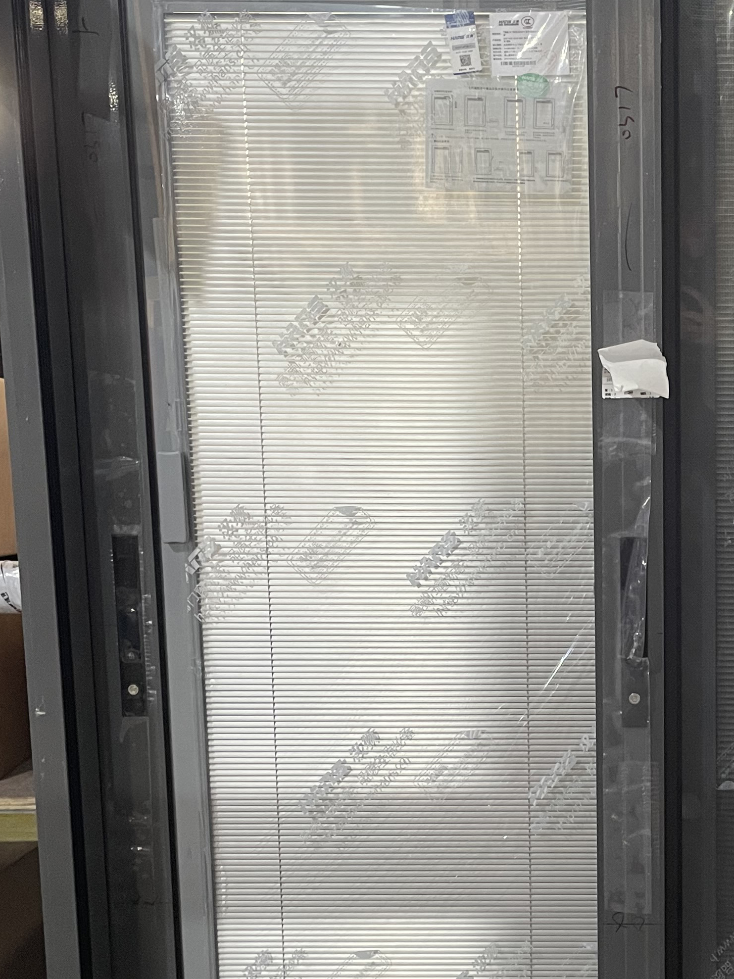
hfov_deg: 26.6
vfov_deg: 36.2
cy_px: 530
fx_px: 1499
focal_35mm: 53
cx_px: 662
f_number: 1.6
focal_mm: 4.2
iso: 320
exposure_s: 1/50
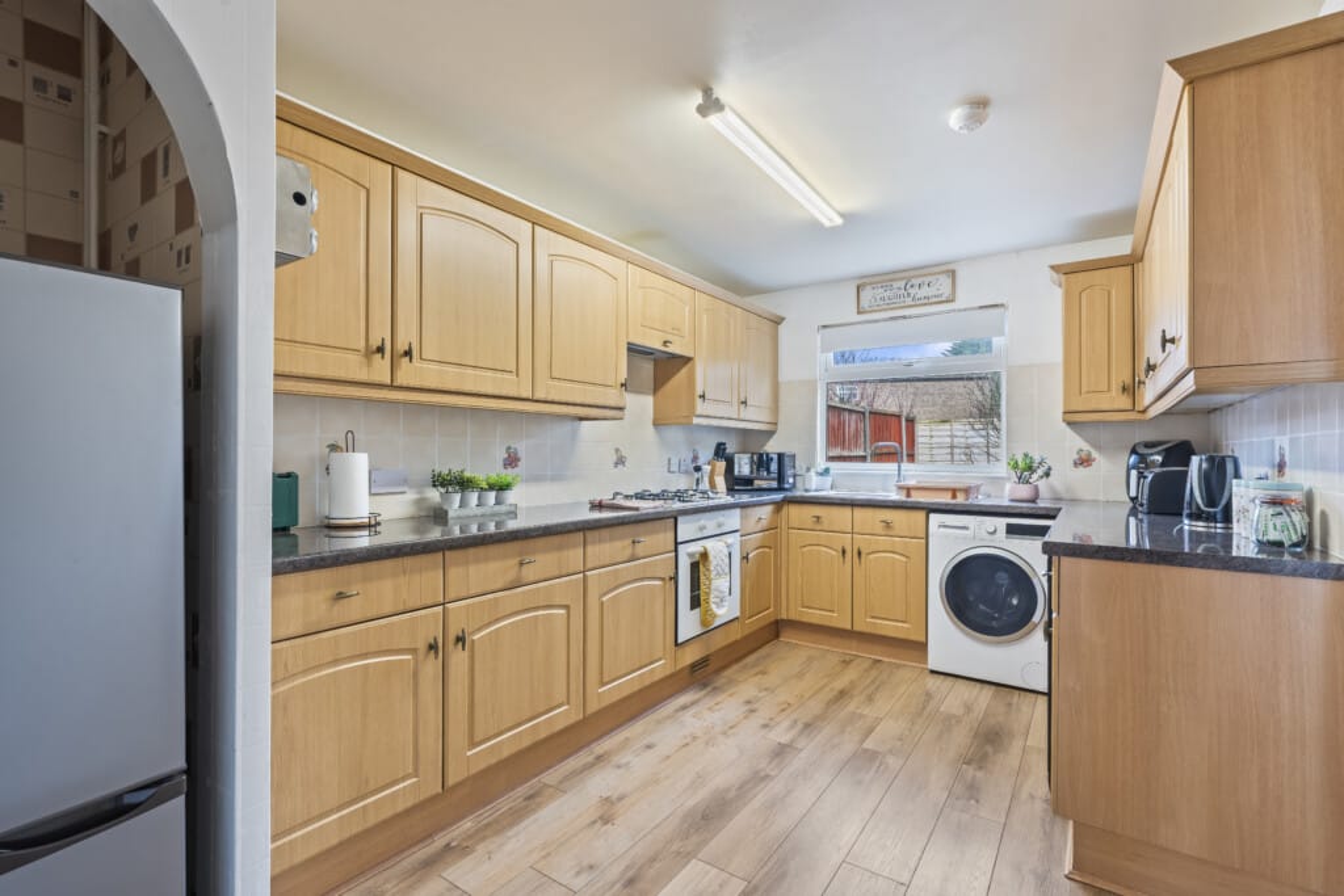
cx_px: 672
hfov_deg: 96.7
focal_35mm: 16
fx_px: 597
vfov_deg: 73.8
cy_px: 448
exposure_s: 1
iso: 250
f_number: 9
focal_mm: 16
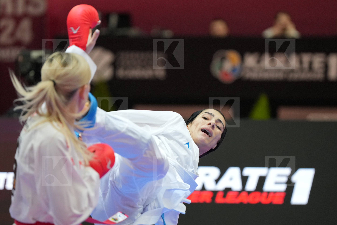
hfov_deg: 7.6
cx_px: 168
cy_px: 112
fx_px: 2527
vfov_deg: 5.1
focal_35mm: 270
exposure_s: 1/1000
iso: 1600
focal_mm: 180
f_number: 2.8
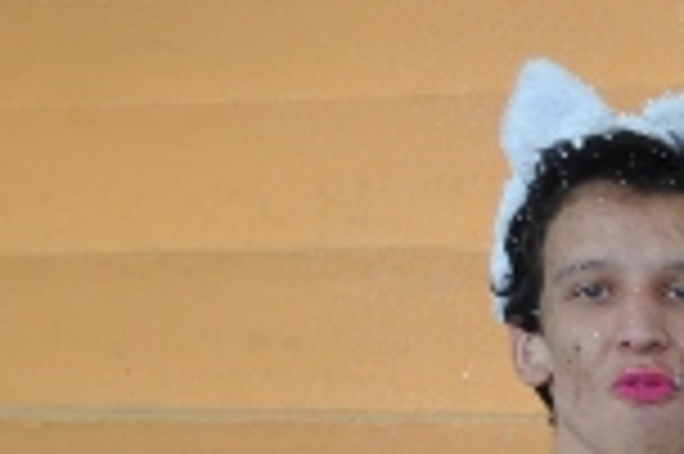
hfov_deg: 9.9
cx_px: 1476
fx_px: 3606
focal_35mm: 190
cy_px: 843
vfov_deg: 7.0
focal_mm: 24
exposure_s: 1/60
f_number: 4
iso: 400
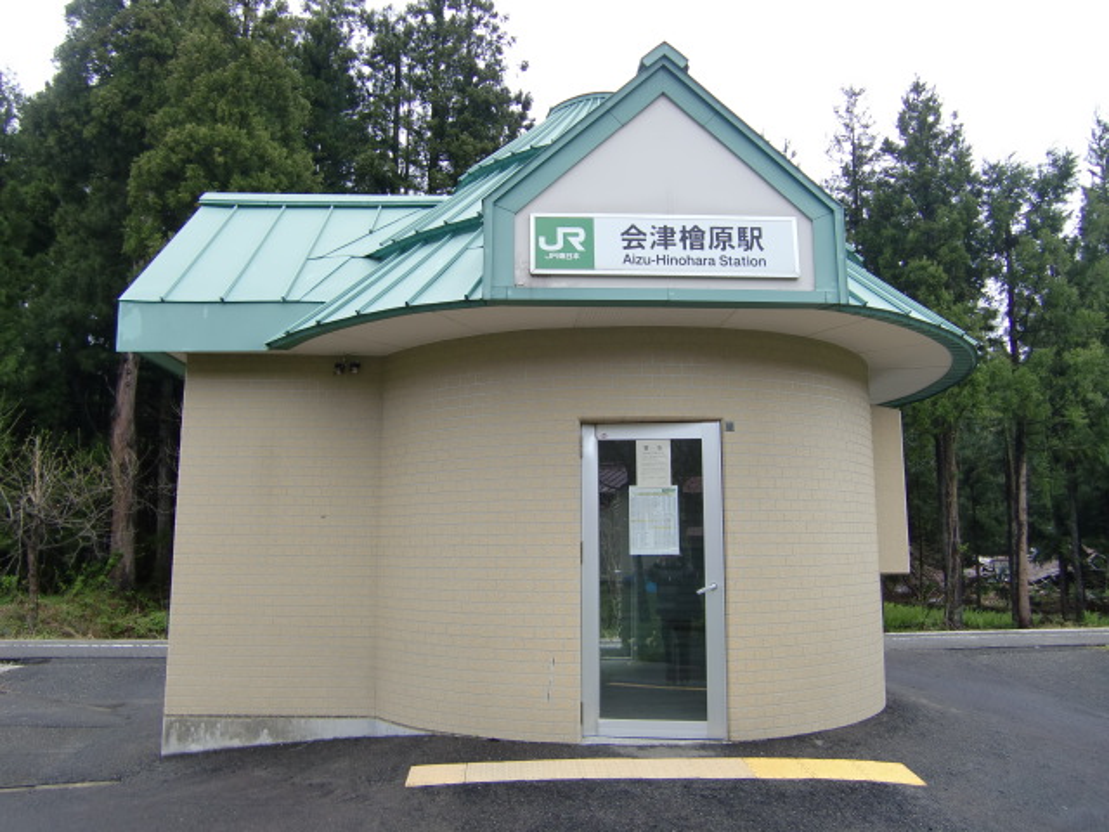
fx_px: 897
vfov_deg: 49.7
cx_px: 554
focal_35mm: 28
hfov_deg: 63.4
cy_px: 416
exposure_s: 1/250
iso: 64
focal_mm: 4.9
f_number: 2.6
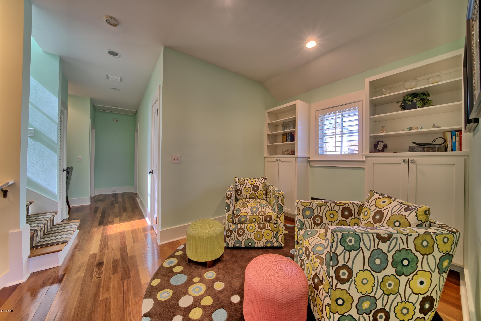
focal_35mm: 12
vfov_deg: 90.0
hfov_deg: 112.6
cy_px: 160
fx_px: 160
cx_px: 240
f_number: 13
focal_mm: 12
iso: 200
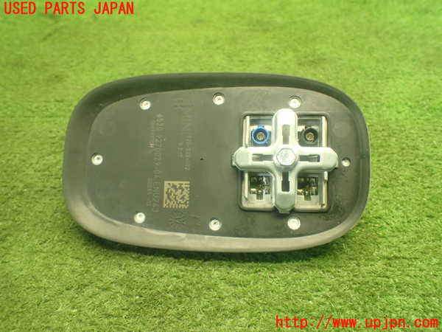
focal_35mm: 30
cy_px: 166
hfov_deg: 60.0
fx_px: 383
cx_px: 221
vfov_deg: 46.8
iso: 800
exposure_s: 1/80
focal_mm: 5.4
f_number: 2.3
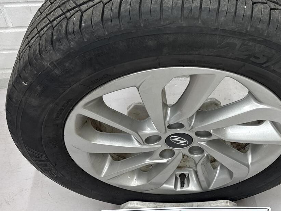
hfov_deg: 44.2
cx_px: 186
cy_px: 104
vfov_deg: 34.3
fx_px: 341
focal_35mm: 42
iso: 125
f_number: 1.78
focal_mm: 6.76
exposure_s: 1/100
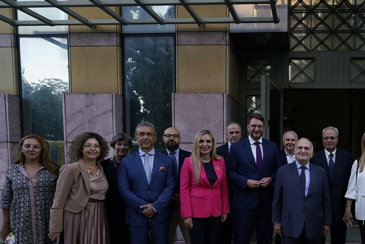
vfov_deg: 44.0
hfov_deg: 59.3
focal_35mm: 29
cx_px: 286
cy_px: 171
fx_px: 294
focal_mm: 18
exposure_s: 1/80
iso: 640
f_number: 5.6
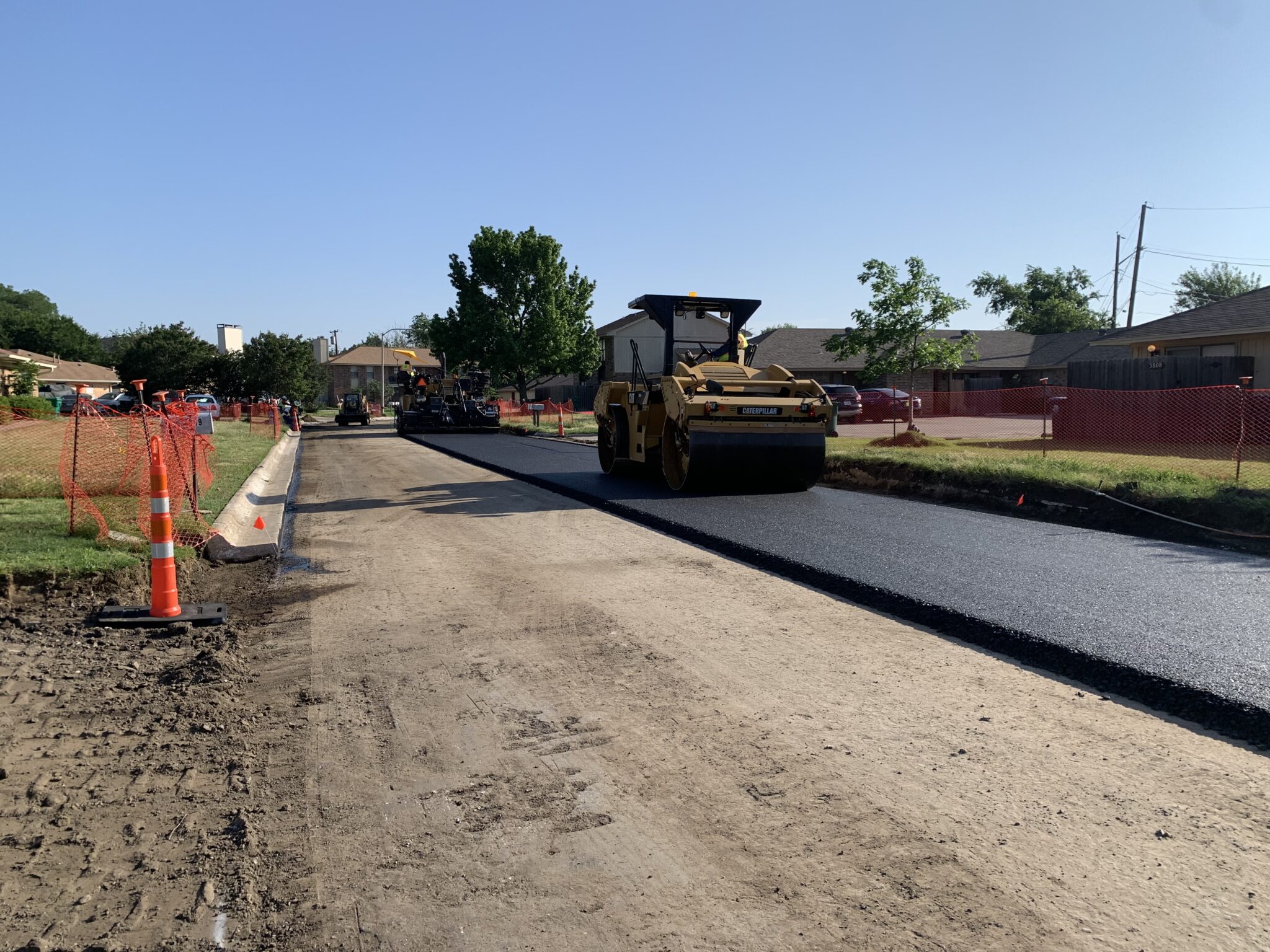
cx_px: 635
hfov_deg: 67.3
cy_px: 476
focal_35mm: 26
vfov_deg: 53.1
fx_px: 954
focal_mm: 4.25
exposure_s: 1/2364
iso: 25
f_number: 1.8
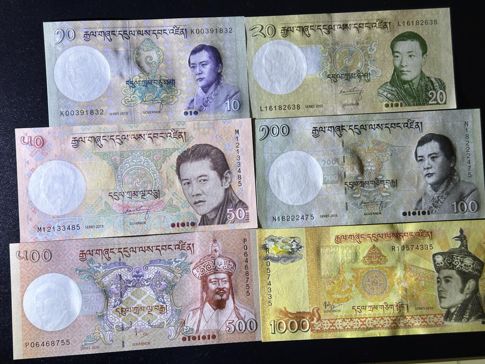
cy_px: 182
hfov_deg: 39.7
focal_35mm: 48
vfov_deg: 30.3
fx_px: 673
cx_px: 242
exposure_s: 1/100
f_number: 1.78
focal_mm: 6.86
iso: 100
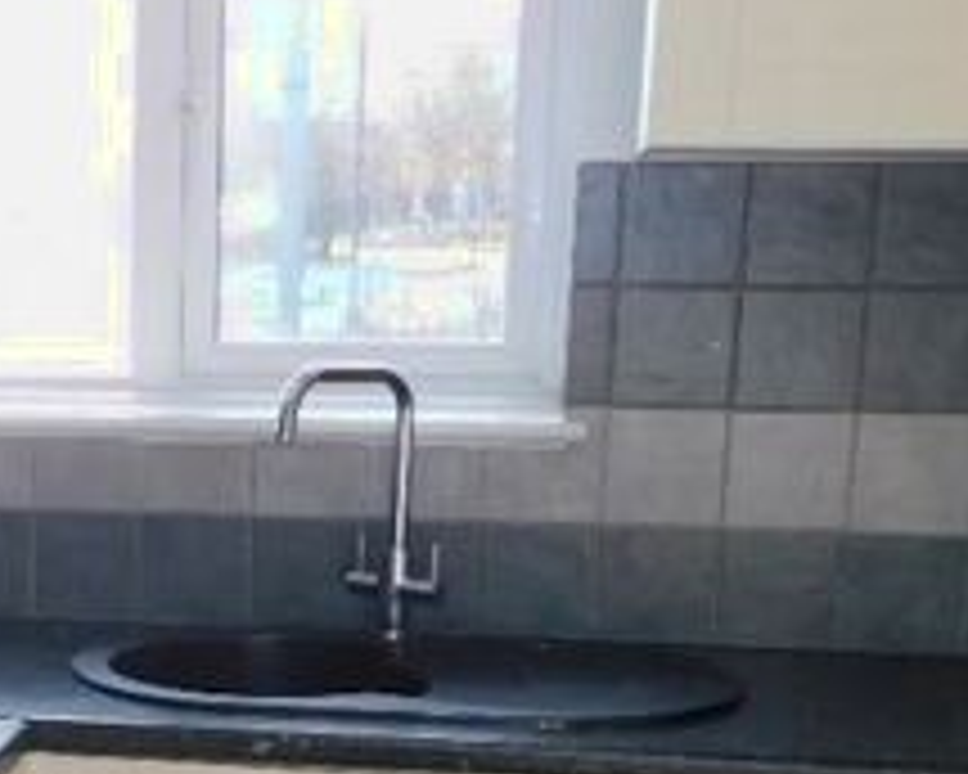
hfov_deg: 24.6
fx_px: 2091
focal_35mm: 73
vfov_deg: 20.1
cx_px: -45
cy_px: 839
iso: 125
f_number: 3
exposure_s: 1/60
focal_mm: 4
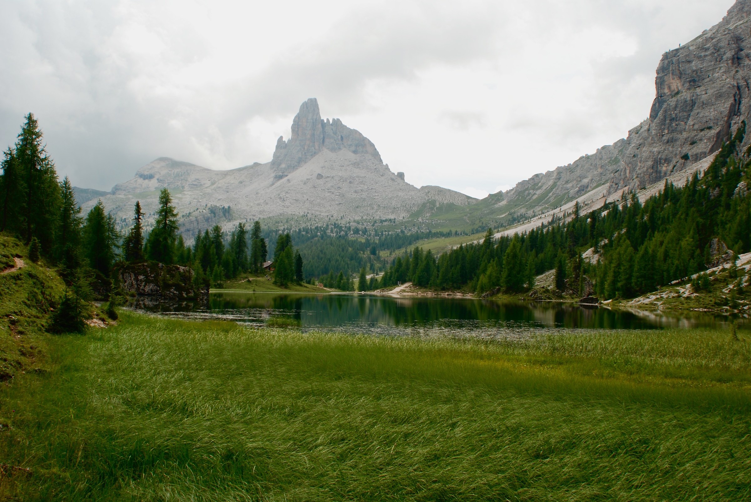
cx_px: 376
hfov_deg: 46.4
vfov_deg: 32.0
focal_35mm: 42
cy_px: 251
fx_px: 877
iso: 100
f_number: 7.1
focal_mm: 28
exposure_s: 1/200
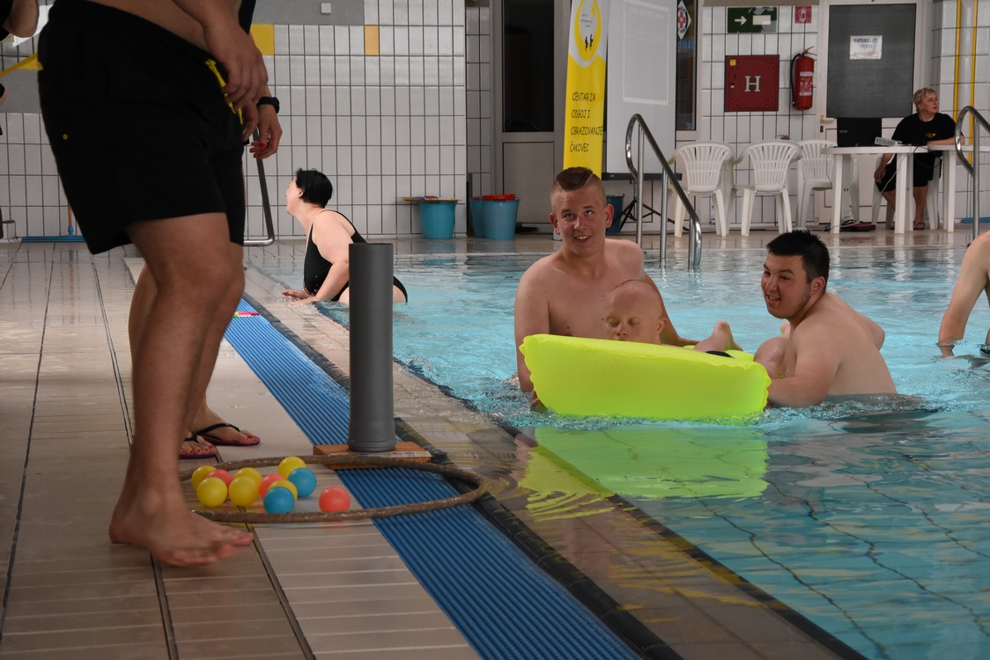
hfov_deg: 26.0
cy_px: 330
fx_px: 2145
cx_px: 495
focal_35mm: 78
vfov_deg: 17.5
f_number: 9
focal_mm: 52
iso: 1600
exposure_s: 1/200
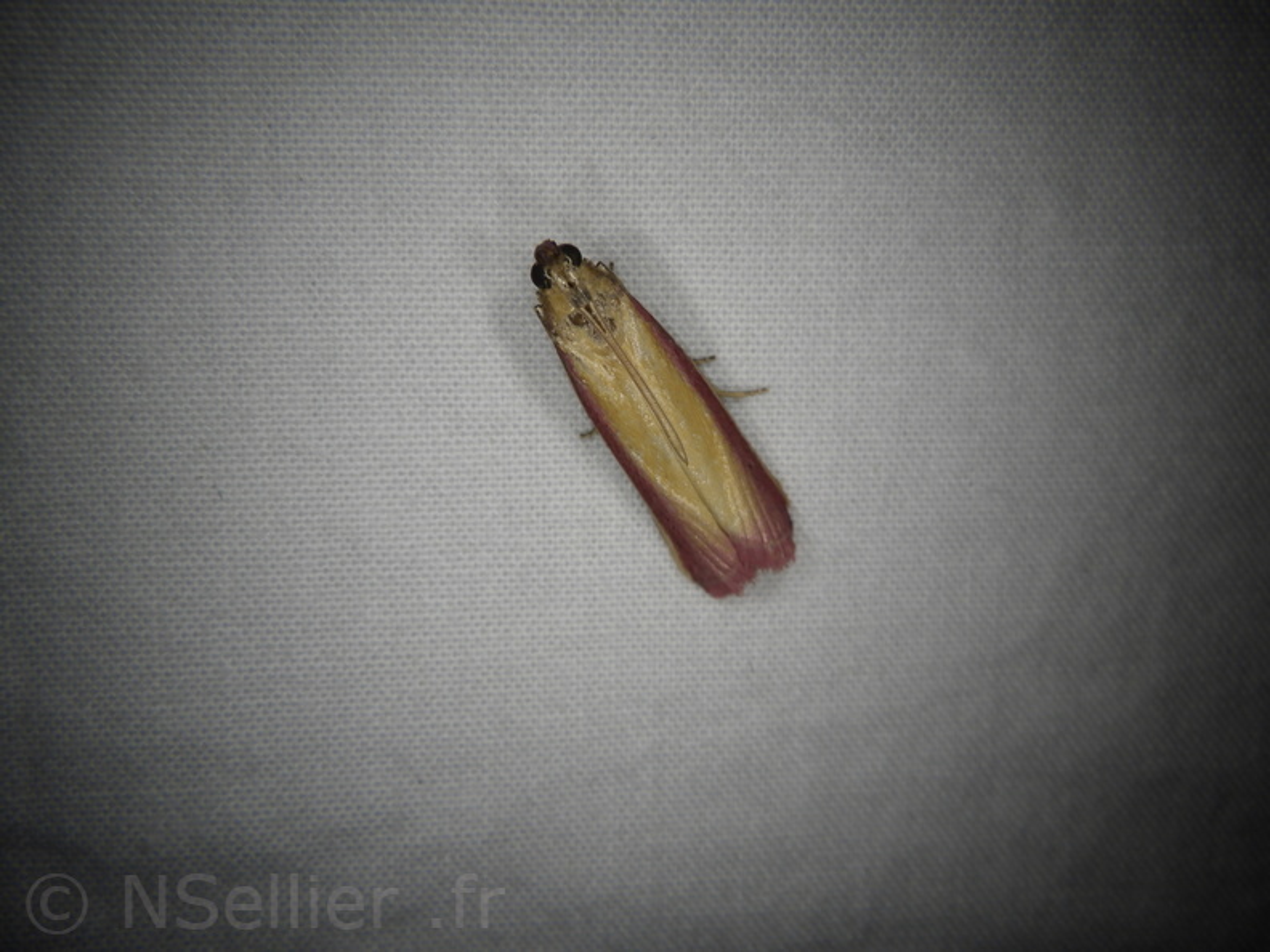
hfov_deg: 54.0
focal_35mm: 34
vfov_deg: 41.8
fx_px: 1247
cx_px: 635
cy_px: 476
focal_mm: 6.1
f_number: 4.6
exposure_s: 1/1250
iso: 125
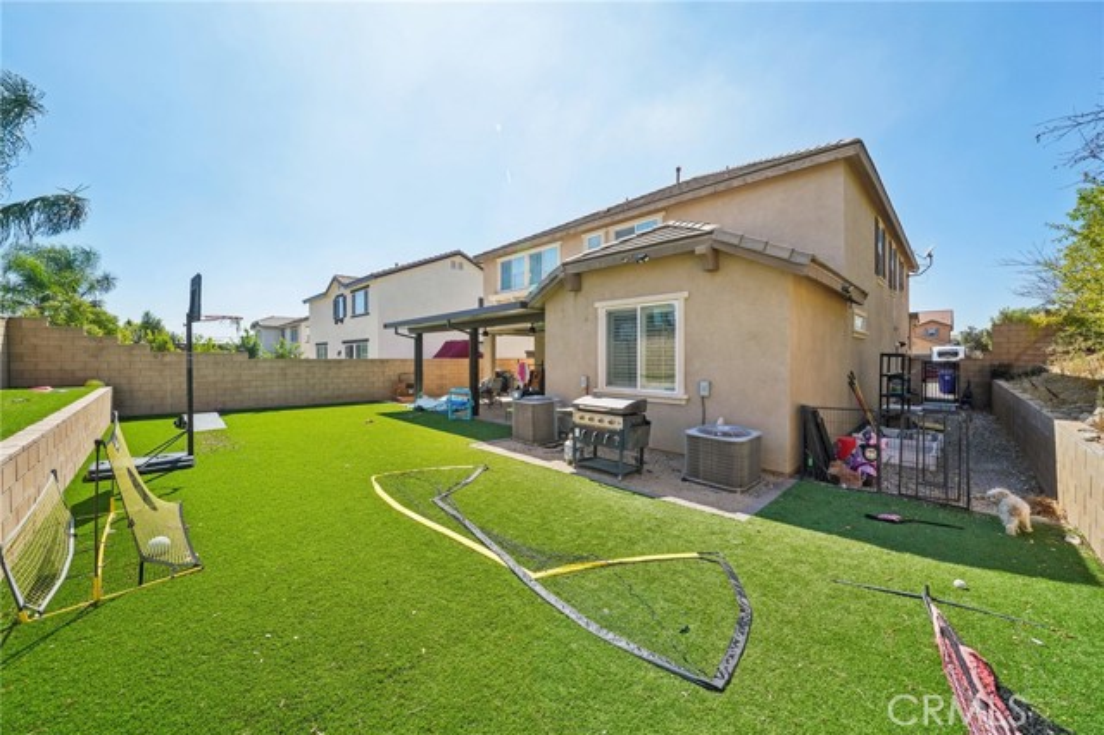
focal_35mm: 13
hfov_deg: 108.4
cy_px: 368
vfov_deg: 85.4
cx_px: 552
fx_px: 398
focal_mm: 13
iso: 100
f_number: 8
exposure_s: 1/160
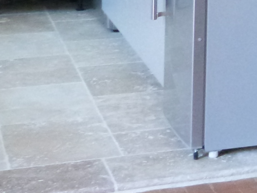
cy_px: -146
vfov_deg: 9.7
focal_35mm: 145
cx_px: 558
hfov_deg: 11.8
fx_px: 1076
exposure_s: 1/60
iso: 800
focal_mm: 5.7
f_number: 3
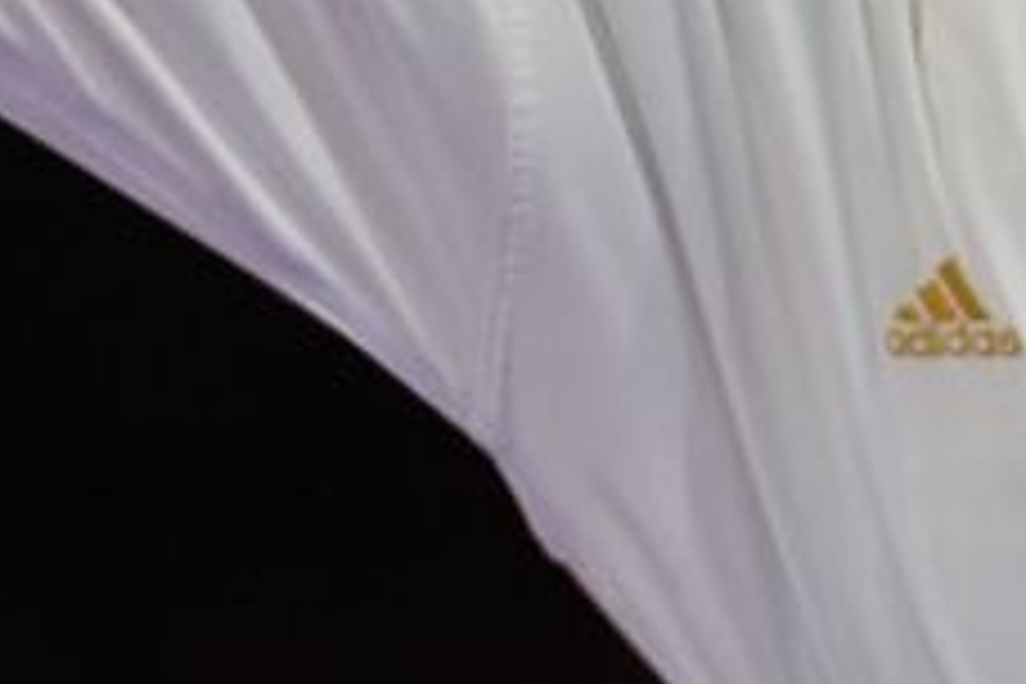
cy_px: 387
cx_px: 495
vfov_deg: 1.0
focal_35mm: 1413
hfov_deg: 1.5
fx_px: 40267
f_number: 2.8
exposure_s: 1/1000
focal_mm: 179
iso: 1600
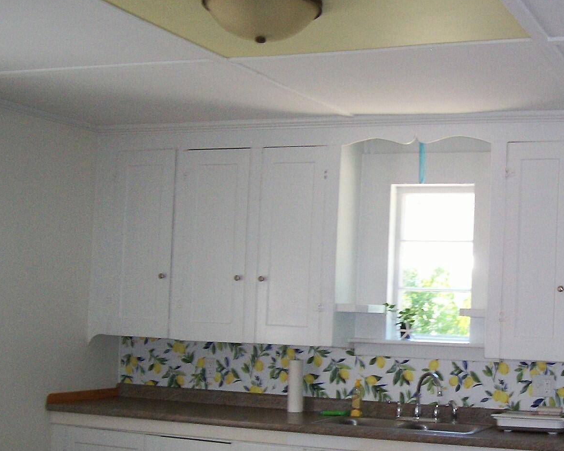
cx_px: 467
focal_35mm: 58
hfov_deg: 31.5
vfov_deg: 26.1
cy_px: 301
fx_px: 968
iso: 140
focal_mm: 5.6
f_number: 2.7
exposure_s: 1/112
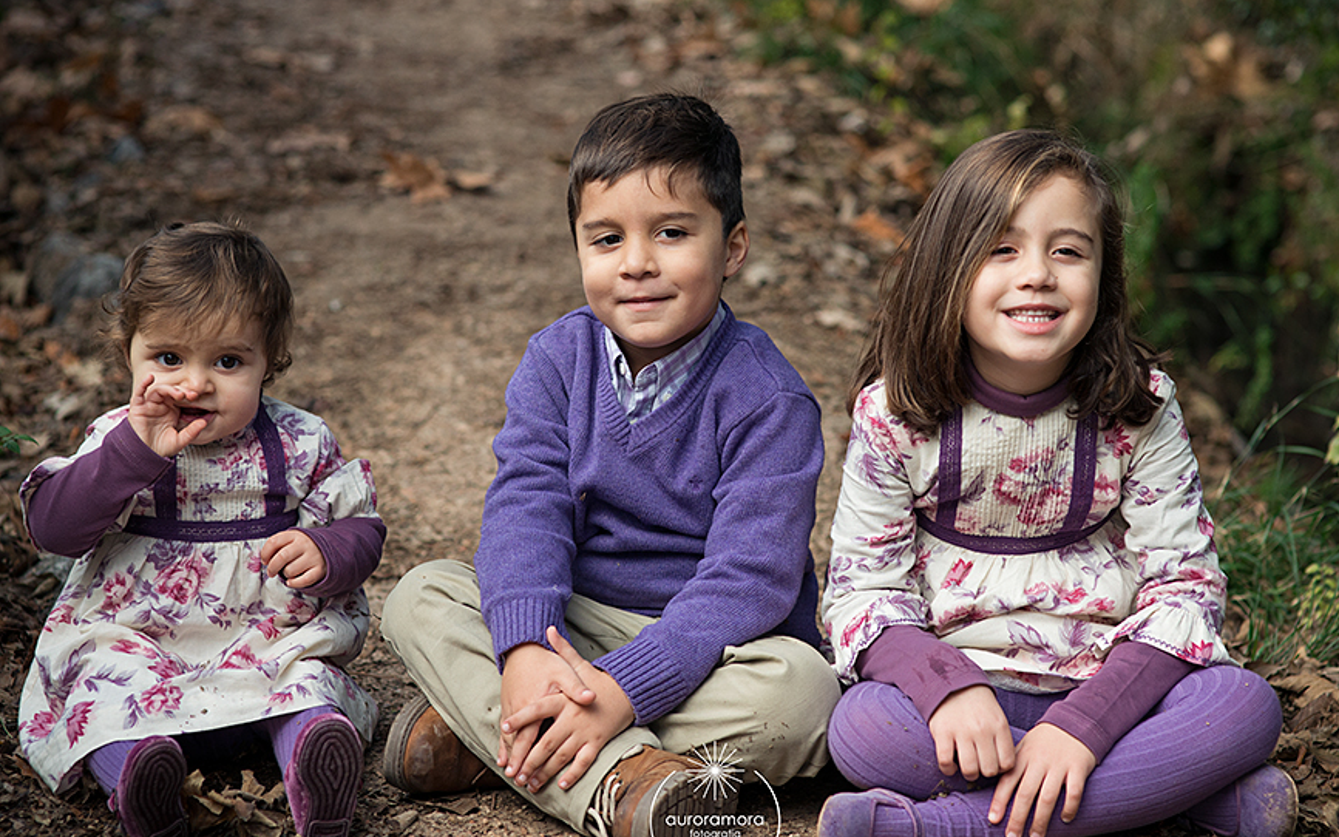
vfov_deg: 14.5
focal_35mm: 90
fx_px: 3285
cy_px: 446
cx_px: 652
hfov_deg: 23.0
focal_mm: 85
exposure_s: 1/1250
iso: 500
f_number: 2.8
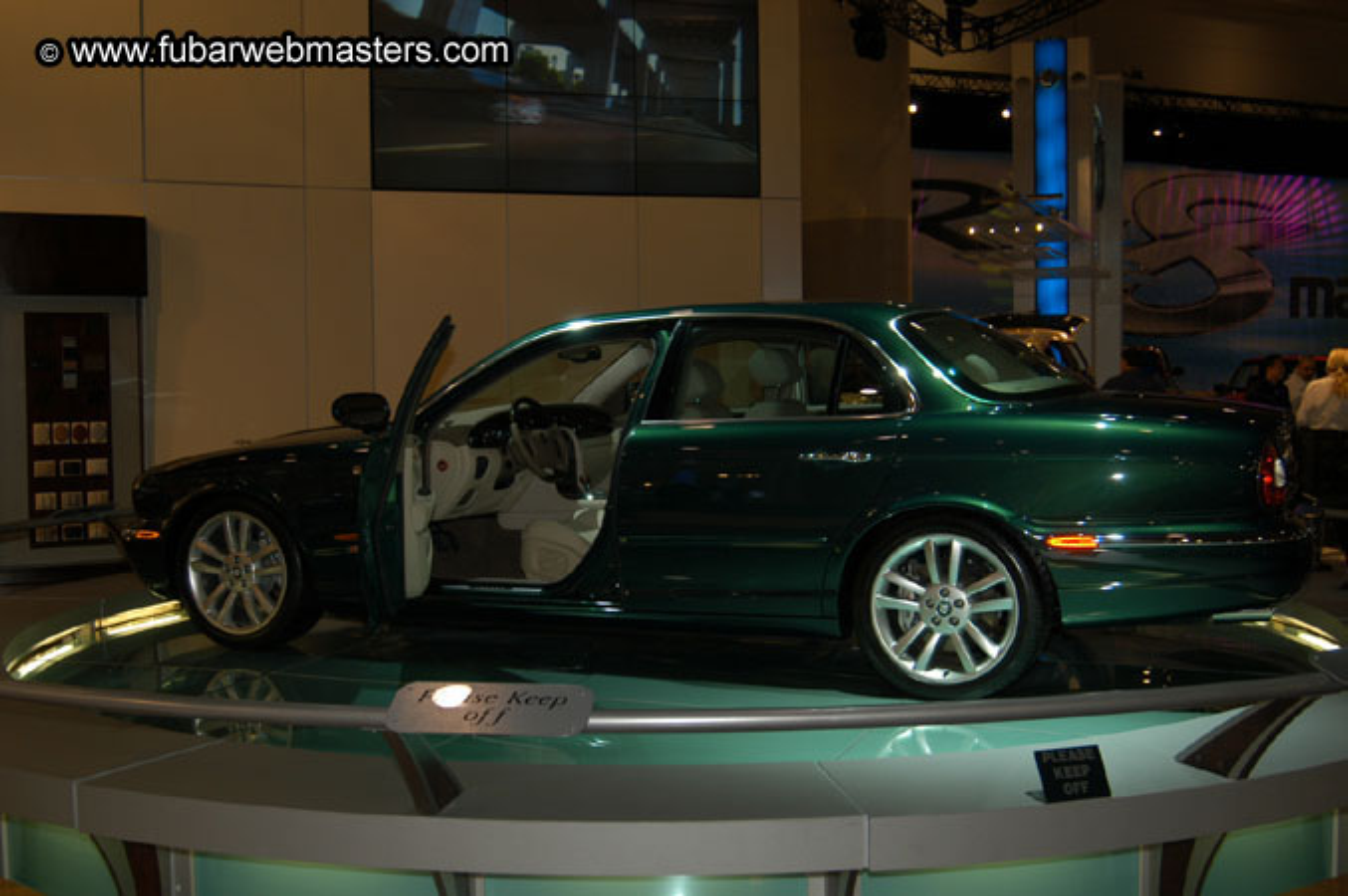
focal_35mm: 42
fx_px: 1571
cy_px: 448
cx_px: 674
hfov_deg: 46.4
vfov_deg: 31.8
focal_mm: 28
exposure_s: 1/60
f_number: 5
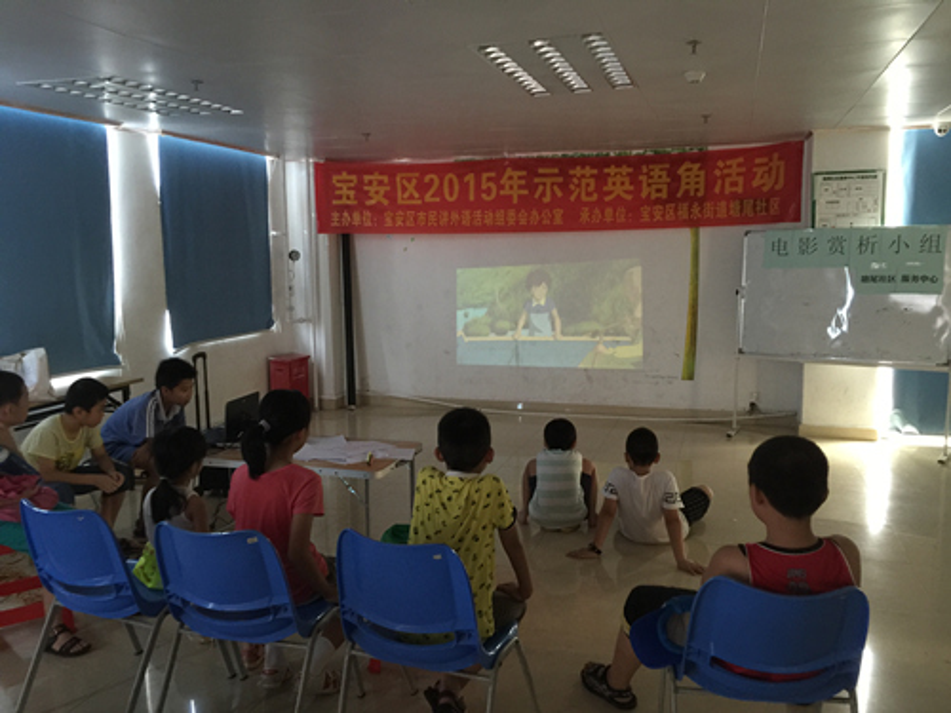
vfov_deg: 48.2
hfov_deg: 61.7
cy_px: 356
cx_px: 476
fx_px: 797
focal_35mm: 29
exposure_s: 1/8
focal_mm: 4.15
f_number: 2.2
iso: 125
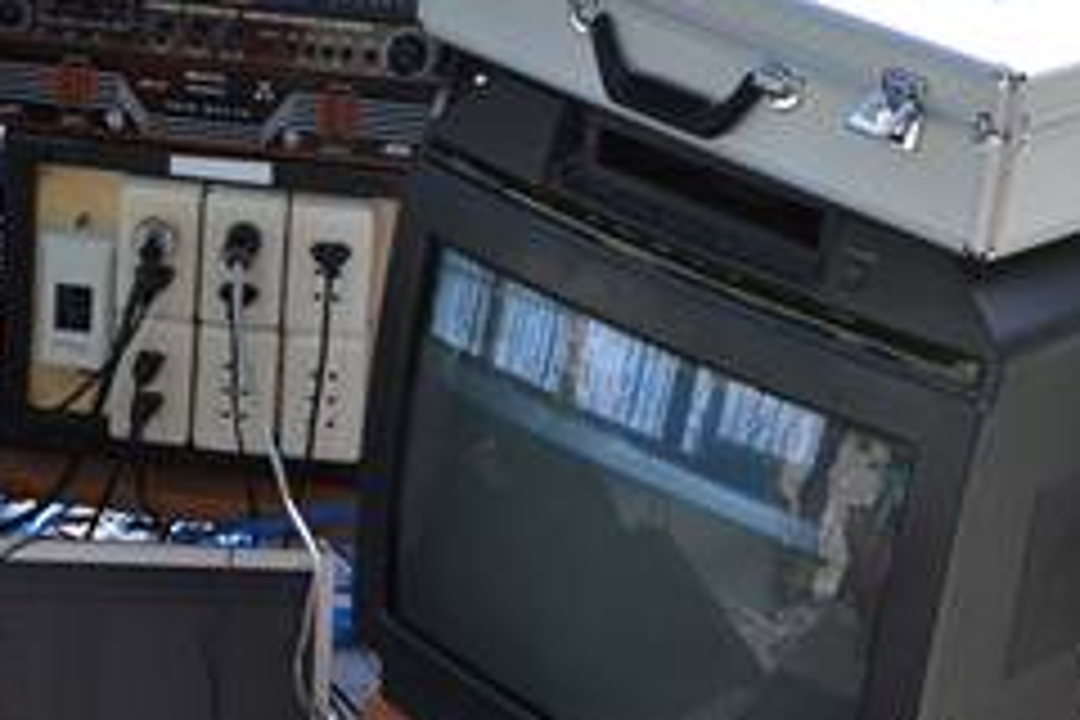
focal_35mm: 90
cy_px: 68
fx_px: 2700
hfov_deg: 22.2
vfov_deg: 15.0
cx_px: 153
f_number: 7.1
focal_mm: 24
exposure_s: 1/200
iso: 100
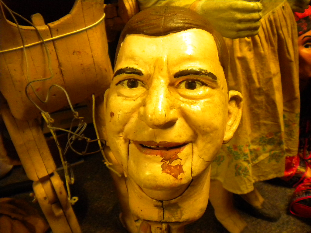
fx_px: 314
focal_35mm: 35
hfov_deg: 52.6
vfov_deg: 40.7
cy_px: 116
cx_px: 156
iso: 521
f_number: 3.1
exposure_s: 1/53.2
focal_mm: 6.3
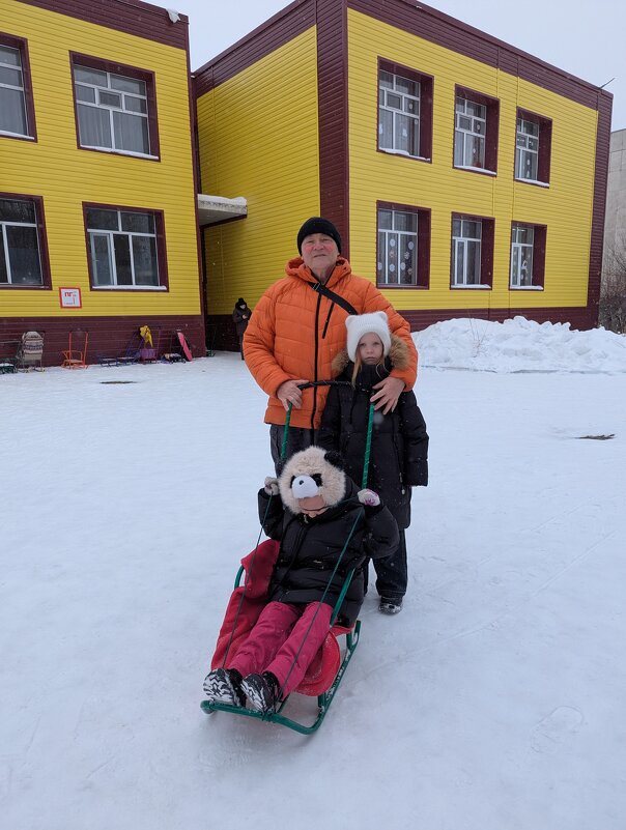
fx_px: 577
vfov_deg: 71.5
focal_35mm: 24
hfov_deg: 57.0
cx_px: 313
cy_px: 415
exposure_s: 1/569
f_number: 1.85
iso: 53
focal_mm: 6.81
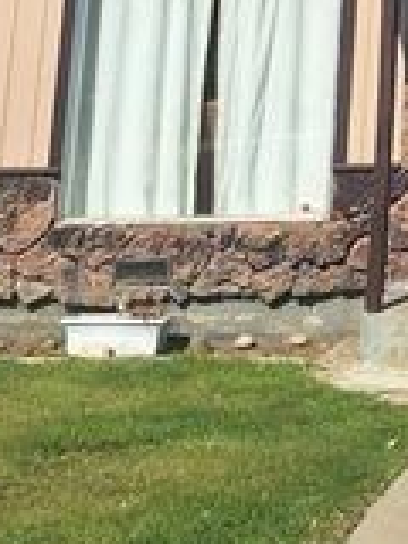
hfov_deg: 13.7
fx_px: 1509
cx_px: 748
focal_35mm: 96
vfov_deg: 17.6
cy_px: -345
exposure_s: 1/2874
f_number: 1.8
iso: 40
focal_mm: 5.54
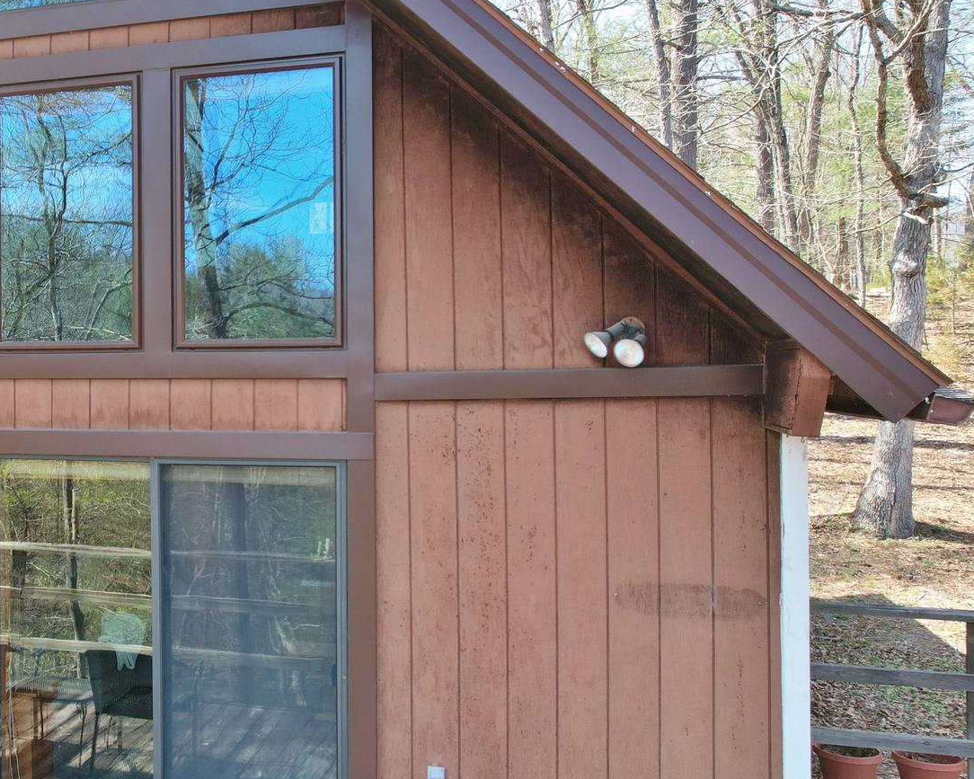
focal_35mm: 39
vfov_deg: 38.2
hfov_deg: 43.0
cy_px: 359
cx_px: 103
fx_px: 1124
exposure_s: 1/320
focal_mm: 8.38
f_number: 2.8
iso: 100
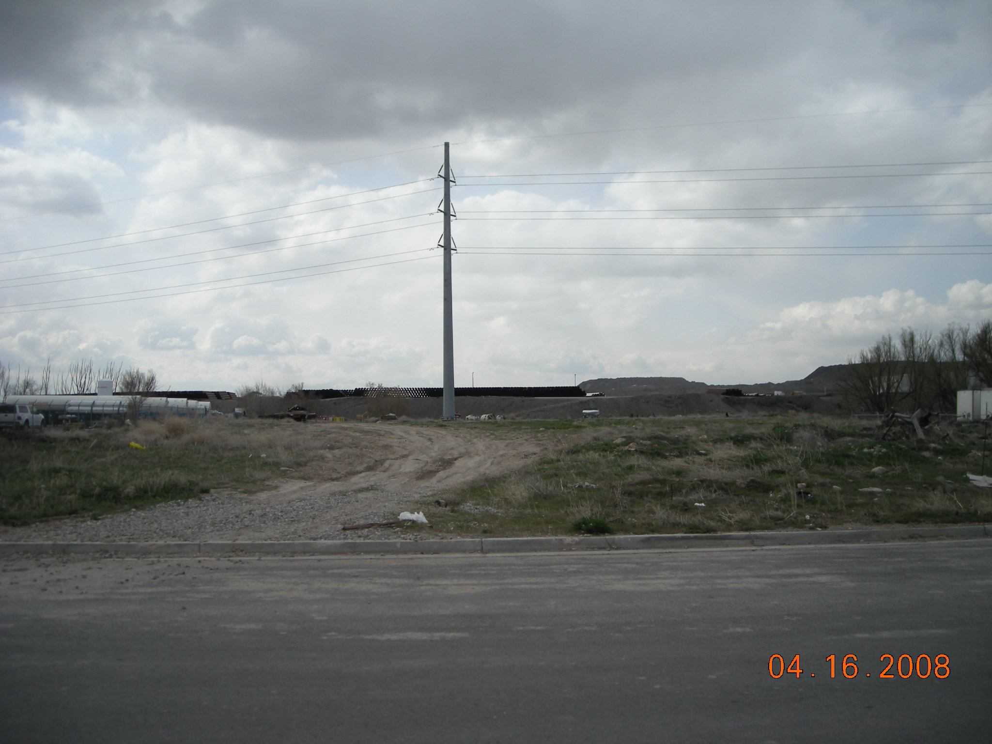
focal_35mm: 35
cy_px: 372
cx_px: 496
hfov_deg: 52.6
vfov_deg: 40.7
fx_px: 1003
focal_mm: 5.7
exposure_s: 1/335
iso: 50
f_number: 5.7
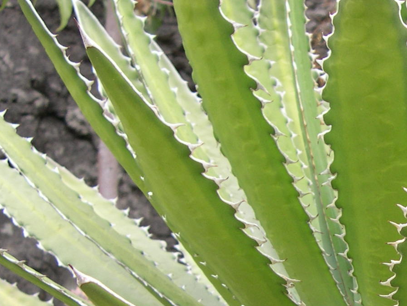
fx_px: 1129
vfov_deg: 15.1
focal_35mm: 96
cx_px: 450
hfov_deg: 19.6
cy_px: 328
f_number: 2.8
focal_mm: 8
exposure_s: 1/118
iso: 100
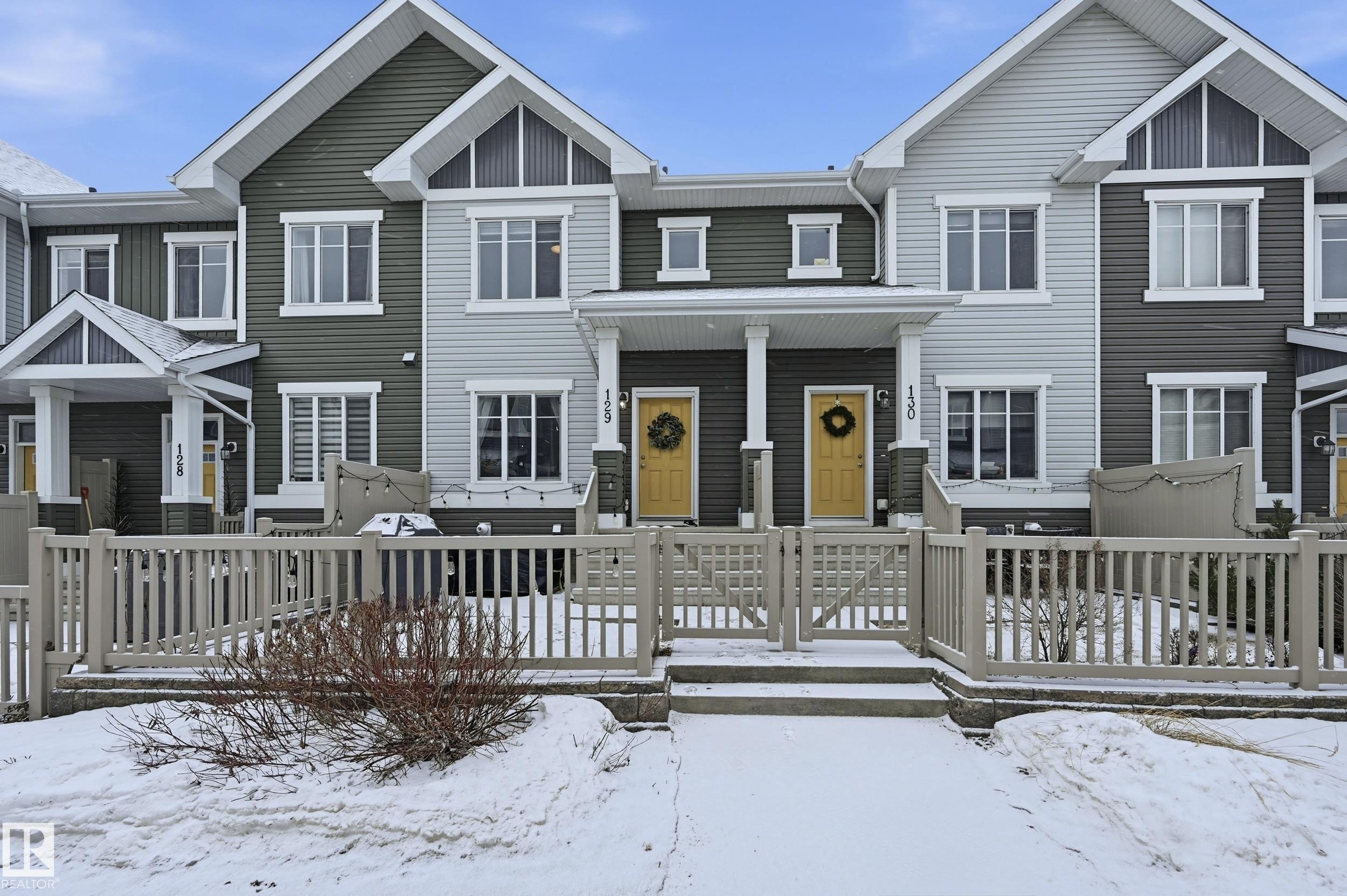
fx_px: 523
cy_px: 448
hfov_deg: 104.3
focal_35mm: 14
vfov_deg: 81.1
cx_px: 674
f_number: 8
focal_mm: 14
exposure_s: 1/640
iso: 100
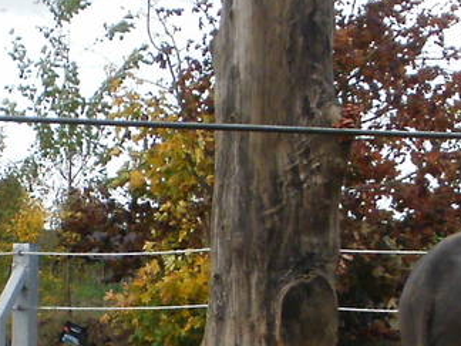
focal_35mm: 217
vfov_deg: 6.8
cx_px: 174
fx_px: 2890
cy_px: 437
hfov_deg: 9.1
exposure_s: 1/125
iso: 100
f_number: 4
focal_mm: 7.7
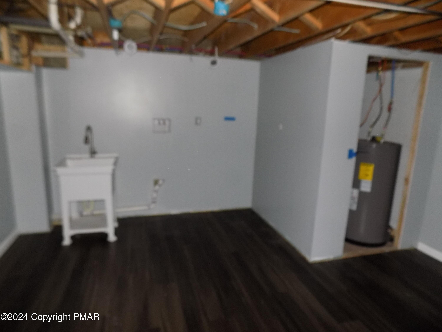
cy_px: 166
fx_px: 294
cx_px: 221
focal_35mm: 23
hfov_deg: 73.9
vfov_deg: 58.9
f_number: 3.1
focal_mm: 4
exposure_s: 1/30
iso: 200
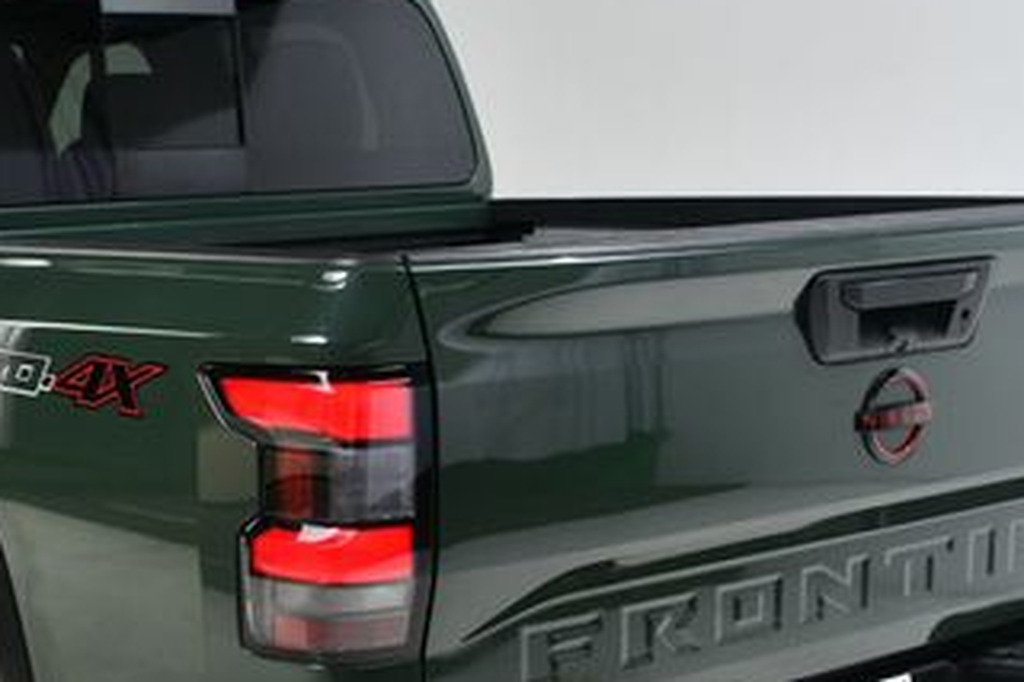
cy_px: 535
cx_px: 291
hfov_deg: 27.8
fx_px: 2047
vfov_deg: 18.7
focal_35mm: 72
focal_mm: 24
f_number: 11
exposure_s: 1/160
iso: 100
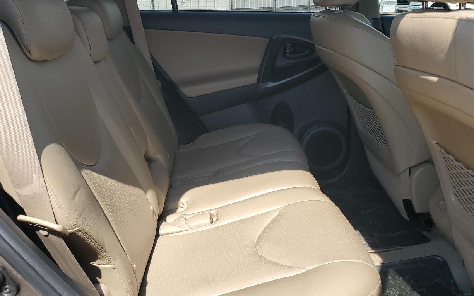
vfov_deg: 35.3
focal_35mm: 36
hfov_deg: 54.0
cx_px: 244
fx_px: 465
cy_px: 129
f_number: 1.5
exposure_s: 1/1429
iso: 50
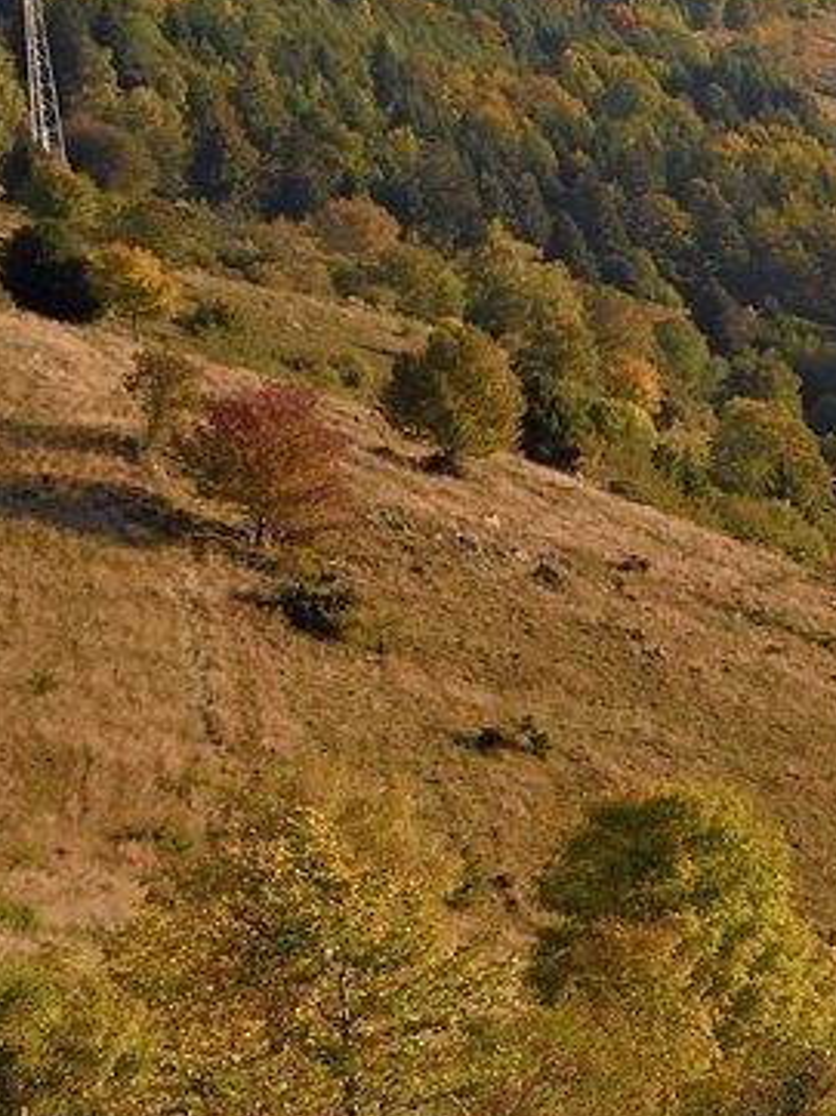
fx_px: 5481
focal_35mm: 170
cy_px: 66
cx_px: 2104
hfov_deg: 8.0
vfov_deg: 11.5
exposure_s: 1/200
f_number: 9
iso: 200
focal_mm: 40
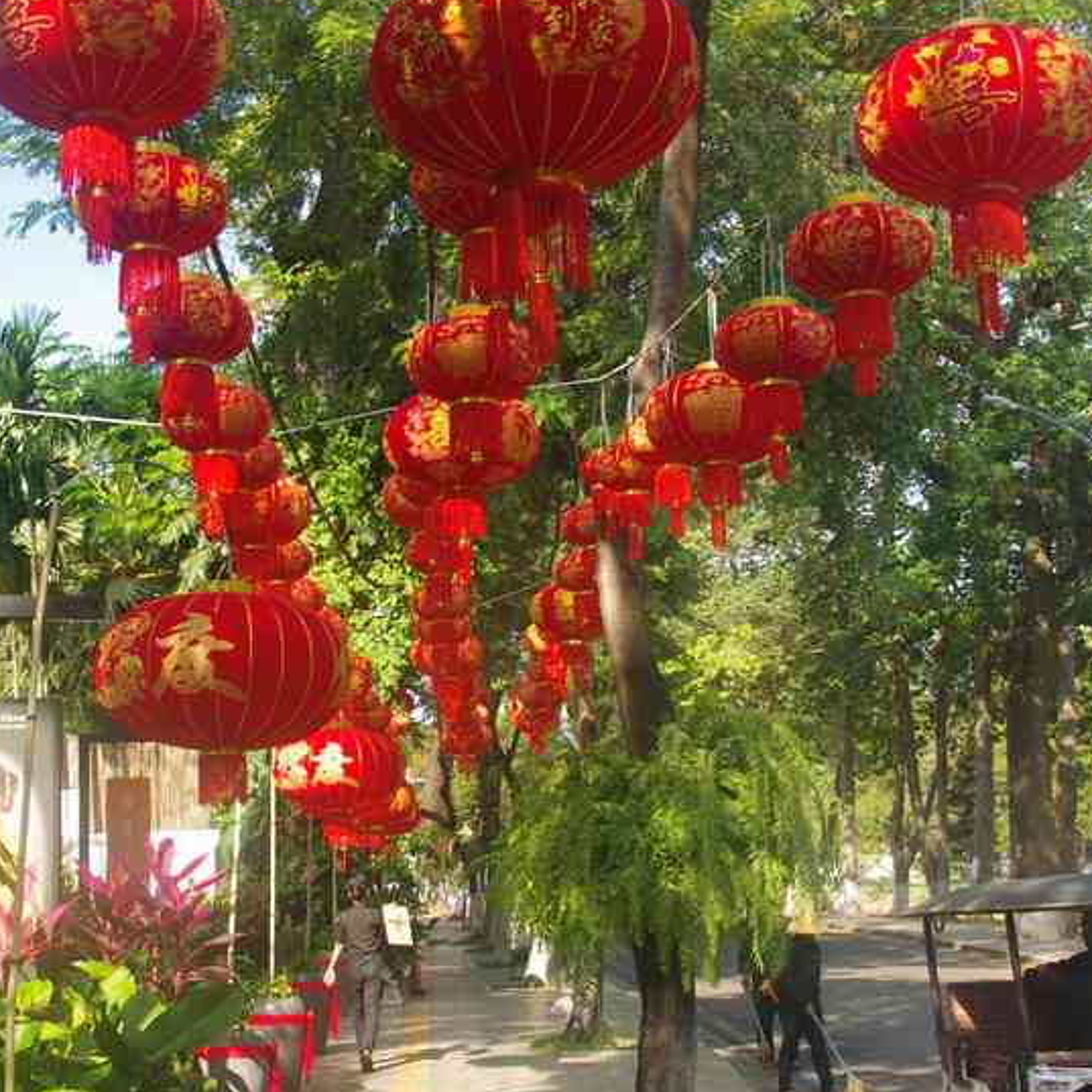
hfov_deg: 34.1
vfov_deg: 34.1
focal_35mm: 50
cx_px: 444
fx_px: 1777
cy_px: 586
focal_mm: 21
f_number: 7.1
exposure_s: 1/50
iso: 200
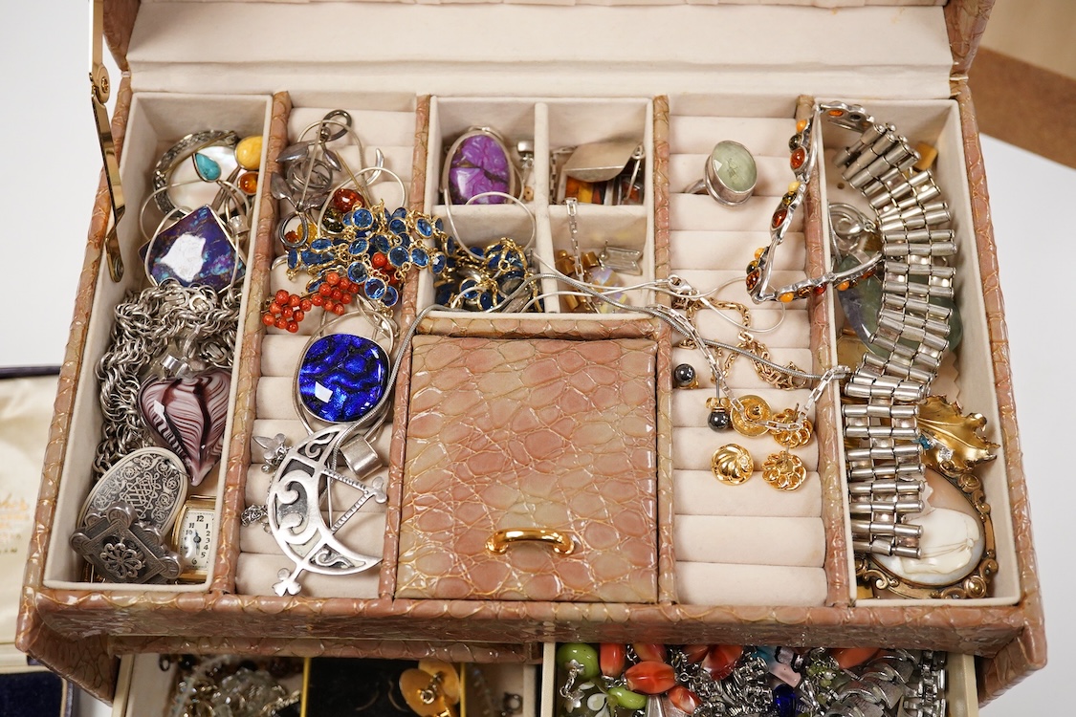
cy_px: 358
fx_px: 1345
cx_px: 538
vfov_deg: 29.9
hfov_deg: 43.6
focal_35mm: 45
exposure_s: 1/320
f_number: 7.1
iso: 2500
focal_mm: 30
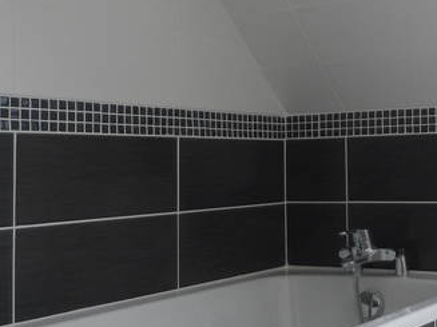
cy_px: 109
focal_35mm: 58
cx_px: 378
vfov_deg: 25.1
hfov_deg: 31.9
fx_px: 732
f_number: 3.2
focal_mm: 4
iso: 120
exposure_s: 1/30
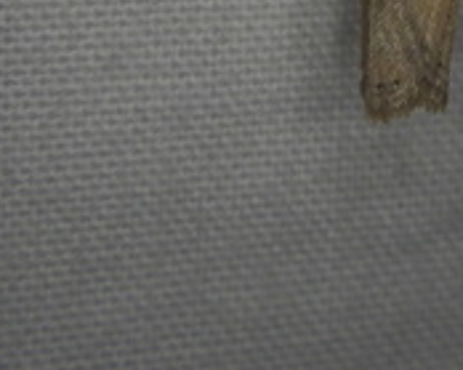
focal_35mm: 151
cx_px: 381
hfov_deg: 12.7
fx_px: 2068
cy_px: -98
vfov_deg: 10.0
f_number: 4.6
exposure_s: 1/1500
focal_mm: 6.1
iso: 125
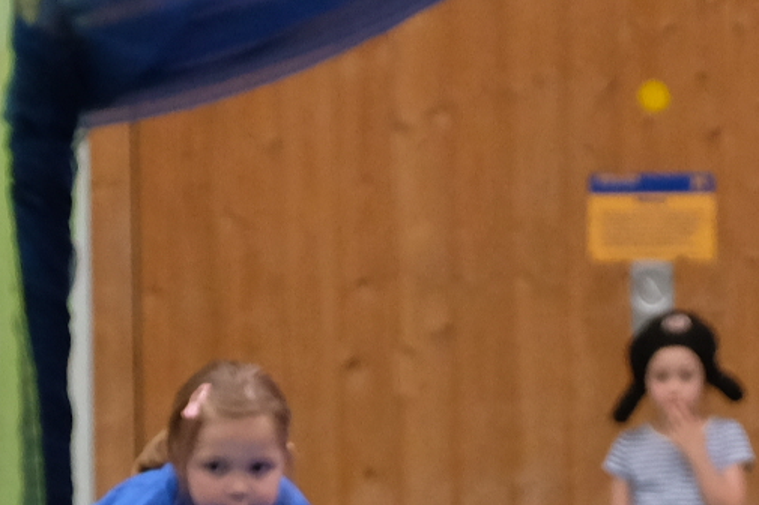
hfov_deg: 4.2
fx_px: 10408
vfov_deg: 2.8
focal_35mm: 494
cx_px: 828
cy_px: 1093
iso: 1600
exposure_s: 1/500
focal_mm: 55
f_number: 2.8
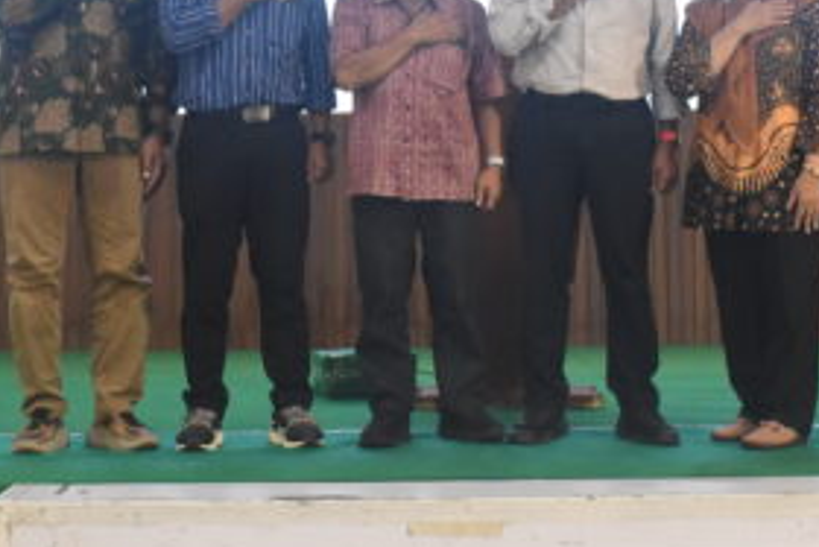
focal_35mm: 86
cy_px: 143
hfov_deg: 23.5
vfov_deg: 15.8
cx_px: 456
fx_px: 1966
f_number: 4.5
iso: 2000
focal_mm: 21
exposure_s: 1/80
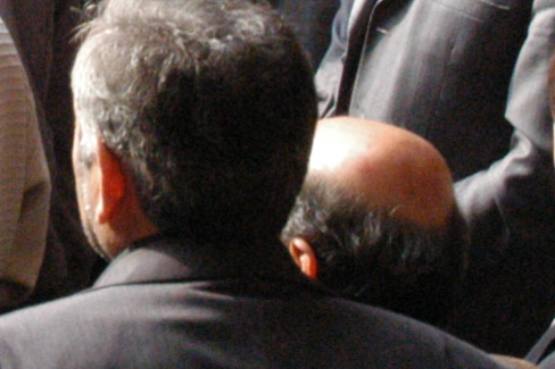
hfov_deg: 8.8
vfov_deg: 5.9
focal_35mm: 231
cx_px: -48
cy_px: -221
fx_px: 3561
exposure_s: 1/320
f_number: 9
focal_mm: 25
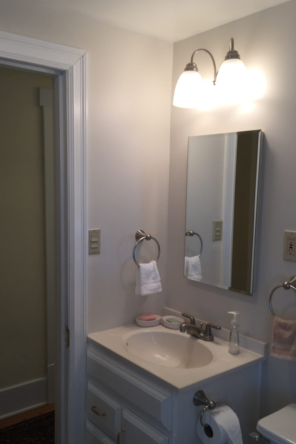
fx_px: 419
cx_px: 152
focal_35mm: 34
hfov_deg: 38.9
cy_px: 236
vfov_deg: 55.8
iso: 40
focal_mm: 4.15
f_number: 2.2
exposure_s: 1/60
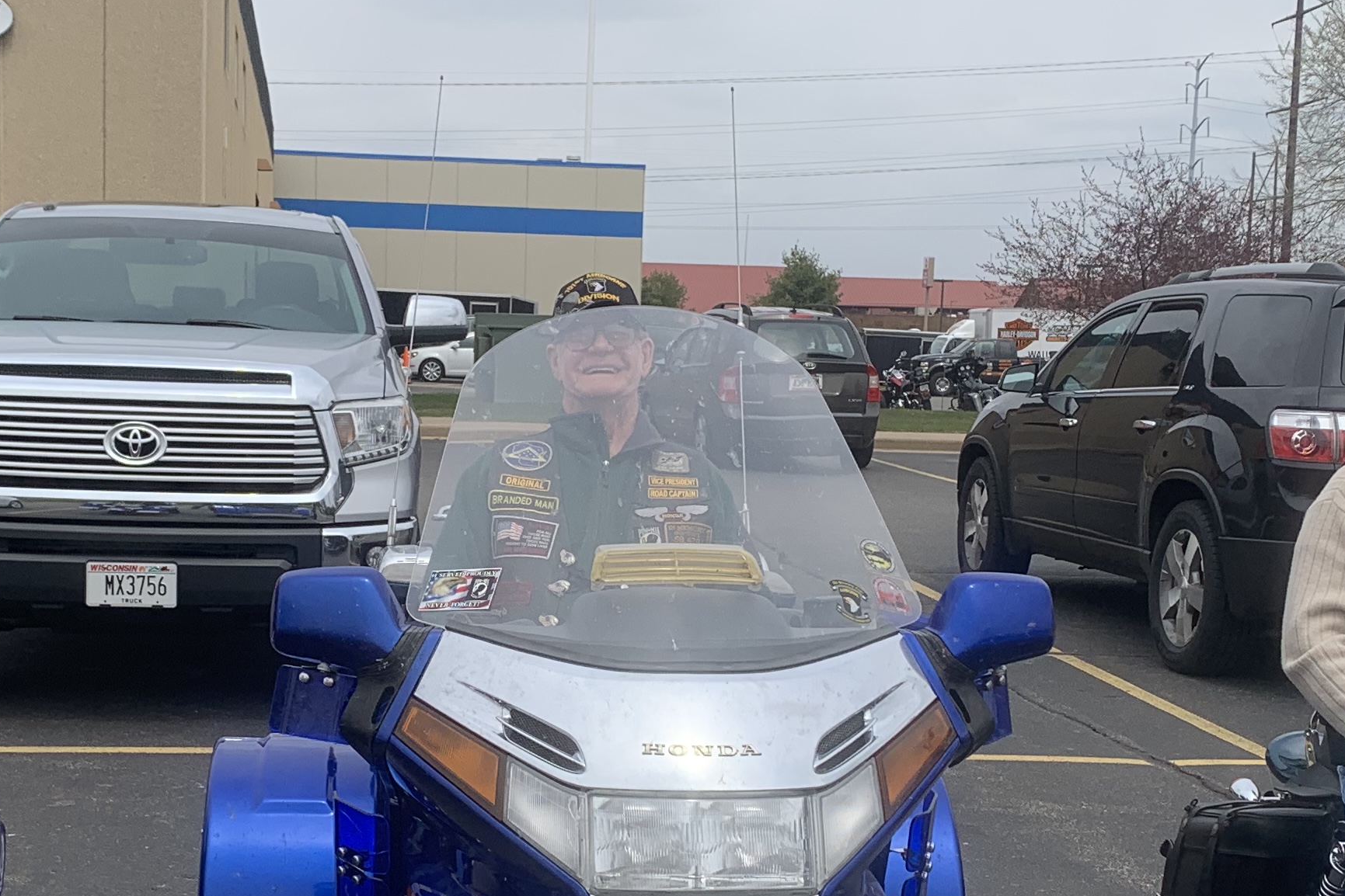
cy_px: 622
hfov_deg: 31.8
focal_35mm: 63
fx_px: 2354
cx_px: 573
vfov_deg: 21.5
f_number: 1.8
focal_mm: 4.25
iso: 25
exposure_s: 1/2364
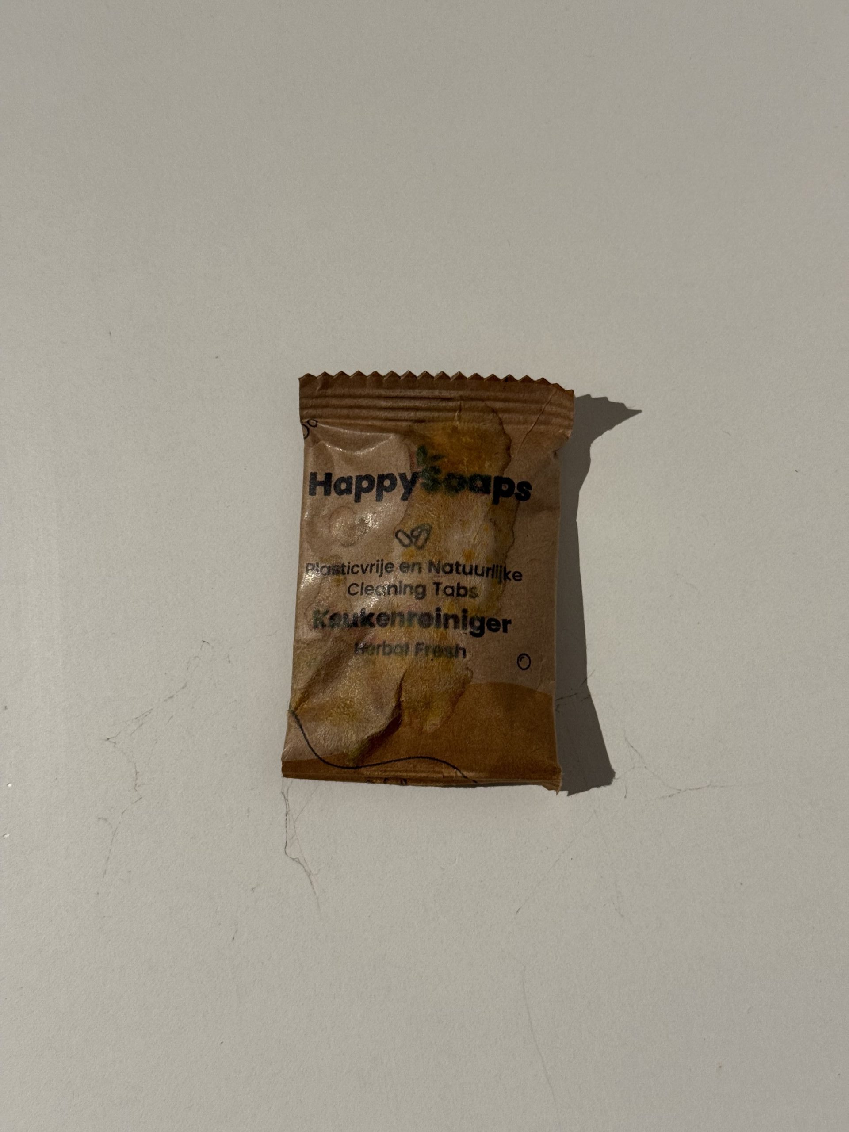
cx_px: 424
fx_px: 1570
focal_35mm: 48
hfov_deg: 30.3
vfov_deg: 39.7
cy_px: 566
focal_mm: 6.76
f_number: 1.78
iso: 125
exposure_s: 1/50
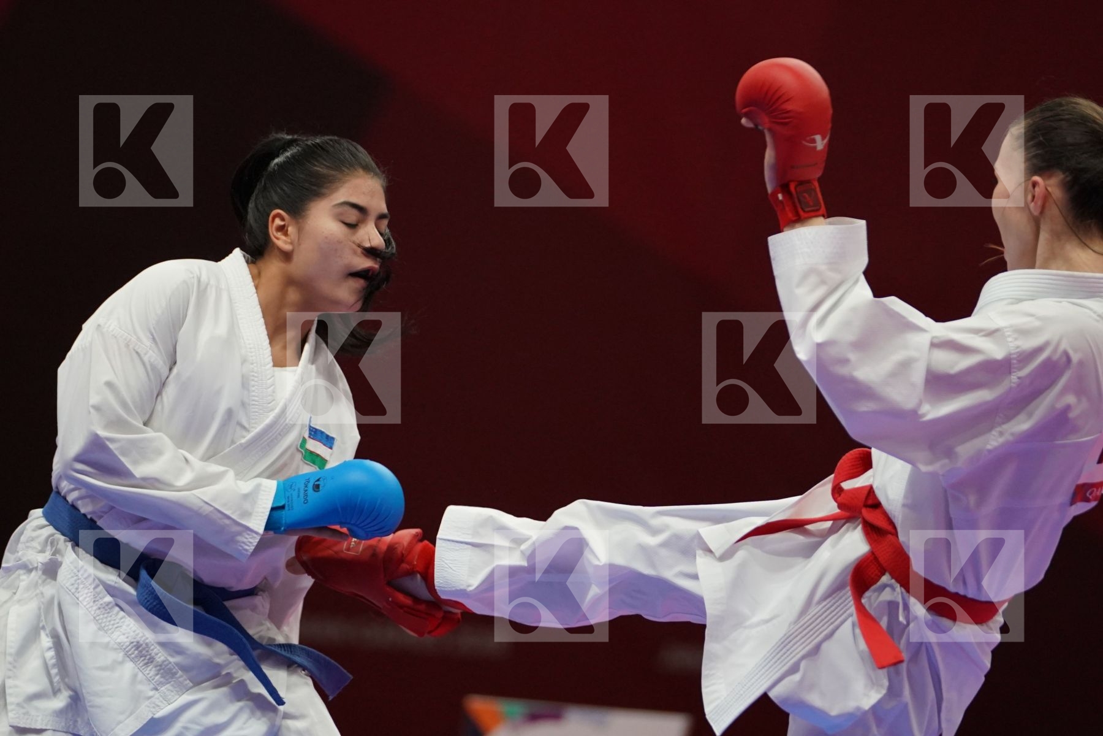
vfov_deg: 3.9
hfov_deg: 5.8
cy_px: 368
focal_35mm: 357
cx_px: 552
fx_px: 10937
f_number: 4
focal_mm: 238
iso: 2500
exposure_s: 1/1000
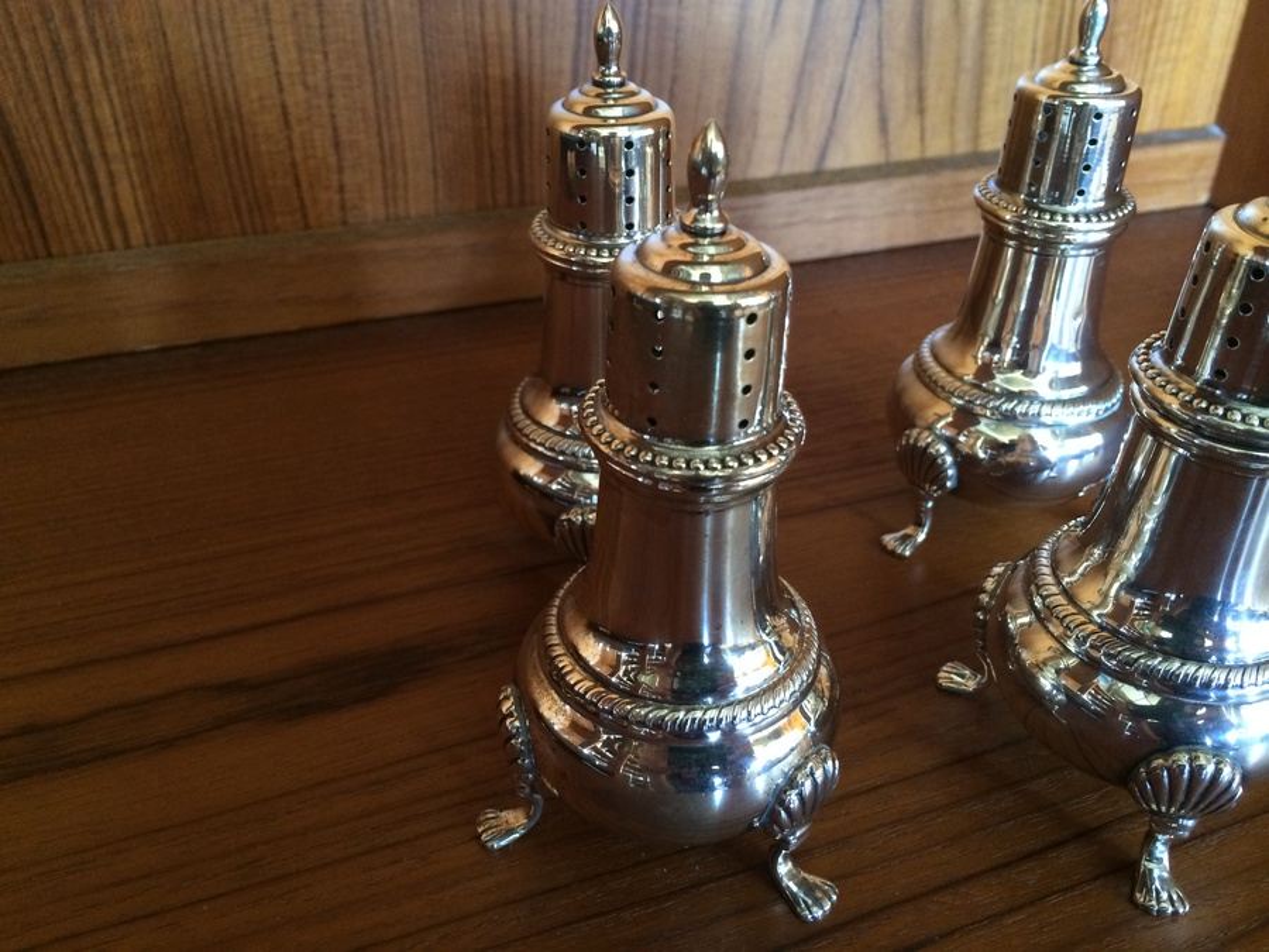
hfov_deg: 60.0
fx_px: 1100
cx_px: 634
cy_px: 476
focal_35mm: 30
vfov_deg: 46.8
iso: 320
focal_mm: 4.12
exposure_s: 1/17
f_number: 2.2
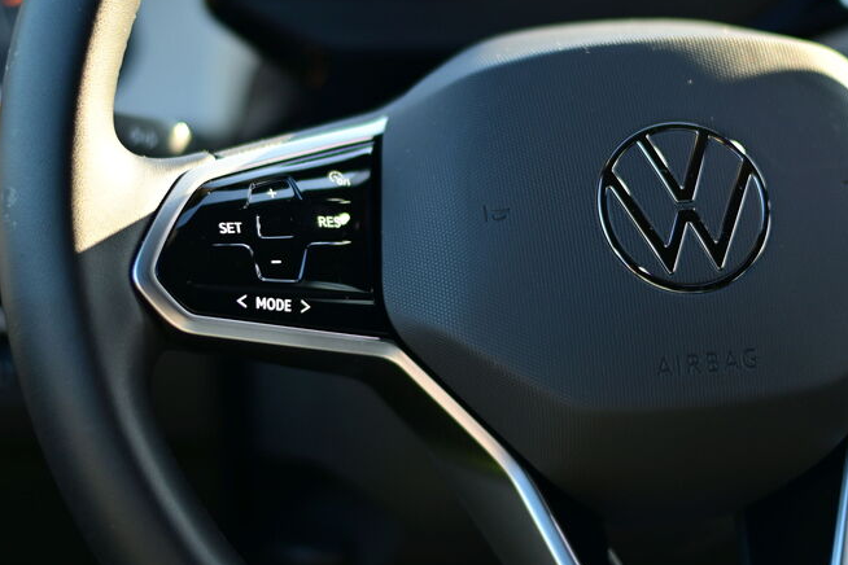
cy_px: 225
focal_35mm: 95
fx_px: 2238
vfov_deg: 14.4
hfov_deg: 21.5
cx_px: 381
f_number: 1.8
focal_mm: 50
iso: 100
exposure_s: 1/400
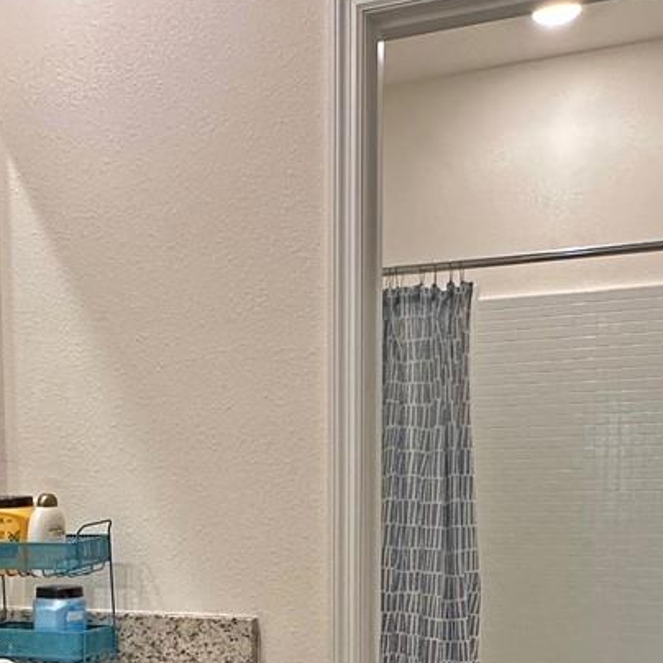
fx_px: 1062
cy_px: 596
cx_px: 228
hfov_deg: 34.4
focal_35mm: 49
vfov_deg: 32.9
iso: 200
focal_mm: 2.22
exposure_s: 1/120
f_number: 2.2
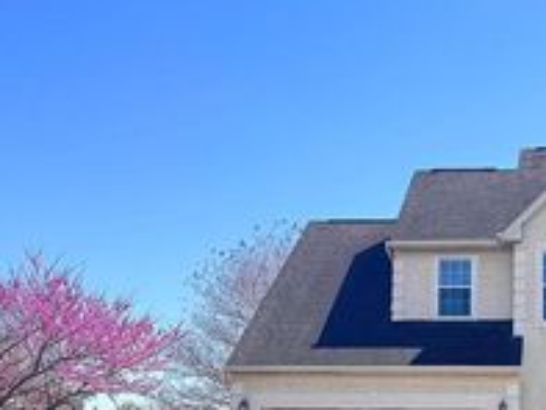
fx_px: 963
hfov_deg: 30.5
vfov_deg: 23.5
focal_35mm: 61
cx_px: 471
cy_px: 353
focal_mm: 6.76
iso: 80
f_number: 1.78
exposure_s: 1/1425
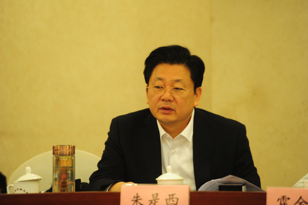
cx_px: 154
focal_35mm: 200
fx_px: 1710
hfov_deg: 10.3
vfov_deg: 6.9
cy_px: 102
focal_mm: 200
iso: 2000
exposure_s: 1/80
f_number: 3.5
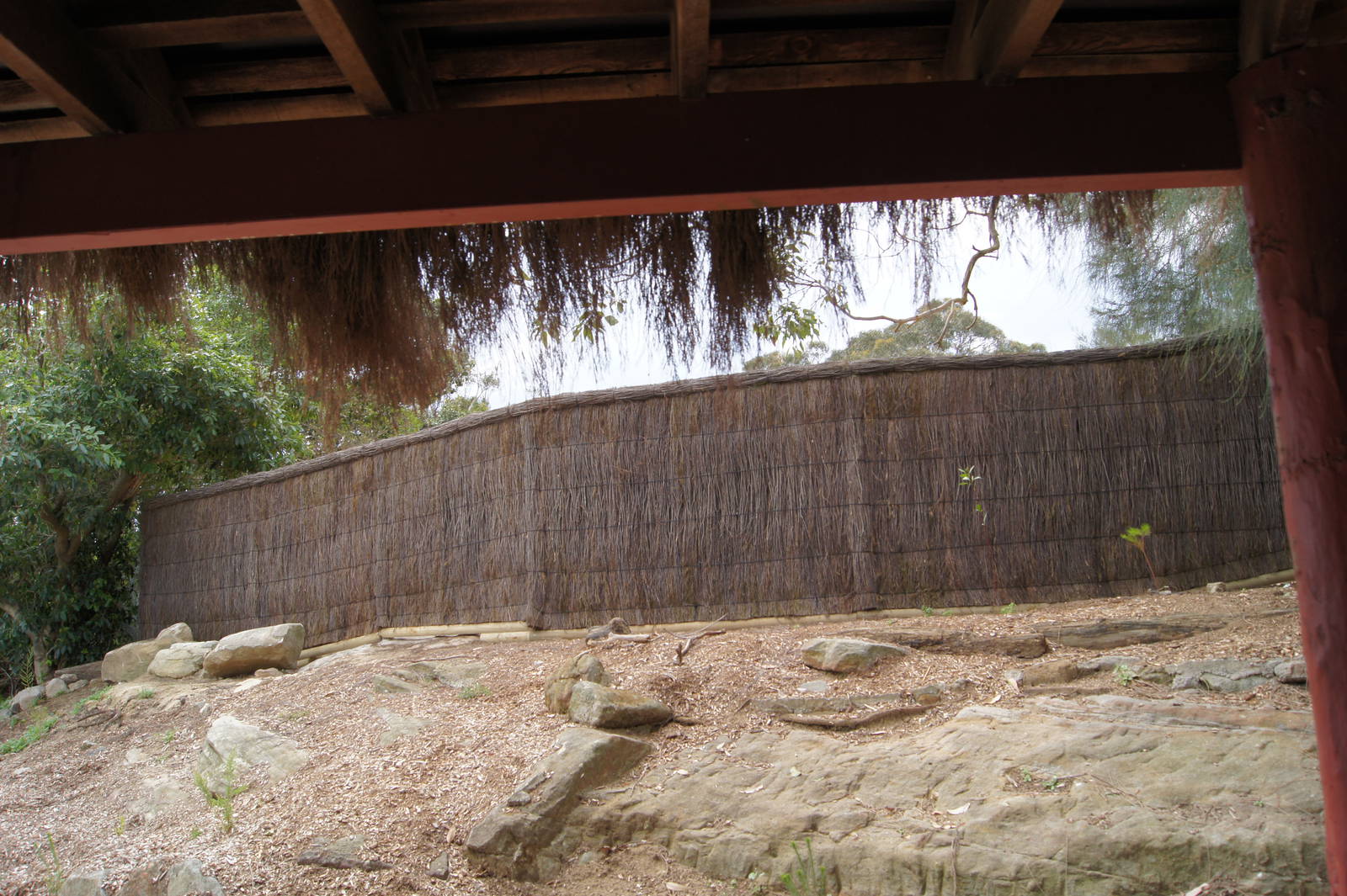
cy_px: 448
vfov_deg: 47.9
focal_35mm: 27
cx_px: 674
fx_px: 1010
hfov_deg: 67.4
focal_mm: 18
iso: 100
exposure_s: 1/60
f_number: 8
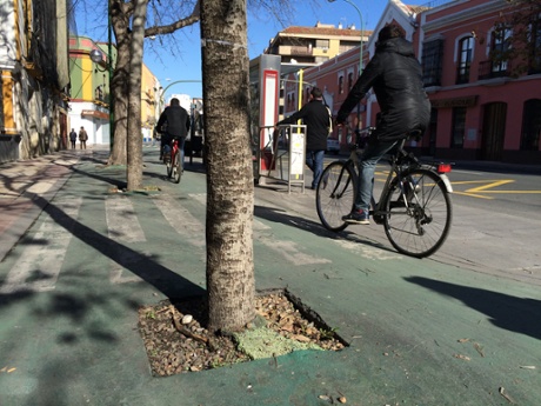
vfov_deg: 48.2
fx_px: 453
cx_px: 270
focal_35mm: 29
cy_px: 203
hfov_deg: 61.7
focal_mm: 4.15
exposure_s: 1/1709
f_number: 2.2
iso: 32
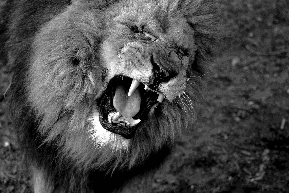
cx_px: 144
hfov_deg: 6.9
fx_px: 2408
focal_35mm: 300
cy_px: 96
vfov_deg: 4.6
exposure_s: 1/320
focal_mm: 200
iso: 320
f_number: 4.5
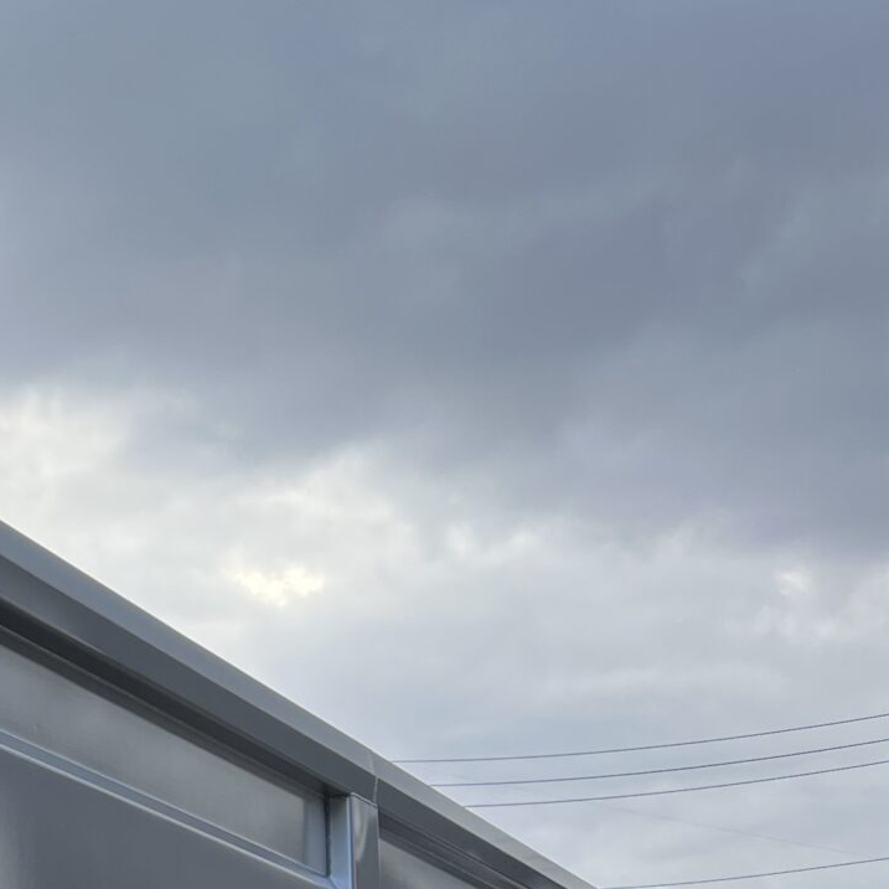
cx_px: -528
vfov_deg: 19.7
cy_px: 1101
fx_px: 2383
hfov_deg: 18.2
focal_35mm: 82
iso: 50
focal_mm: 5.7
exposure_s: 1/591
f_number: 1.5
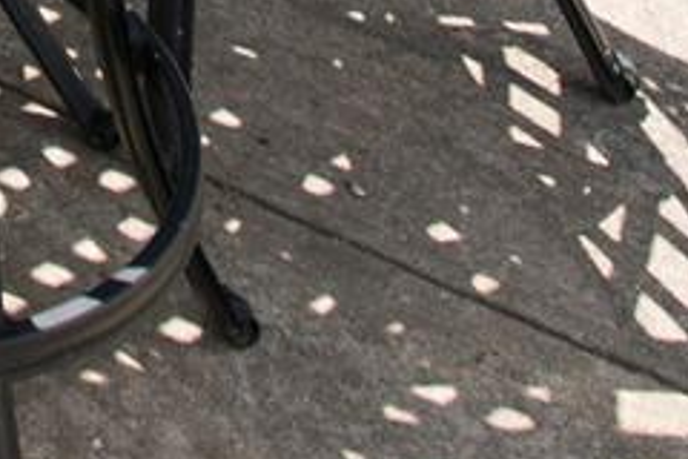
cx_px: -579
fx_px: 1987
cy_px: -1249
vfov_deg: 8.5
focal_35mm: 104
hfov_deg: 16.3
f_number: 10
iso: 640
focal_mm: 13
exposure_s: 1/320
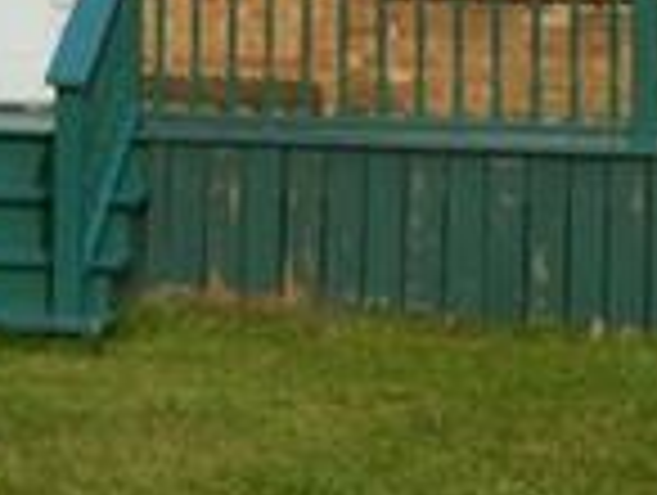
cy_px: -189
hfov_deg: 13.4
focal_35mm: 141
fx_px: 2681
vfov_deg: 10.3
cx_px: -207
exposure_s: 1/320
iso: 100
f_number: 8
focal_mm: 14
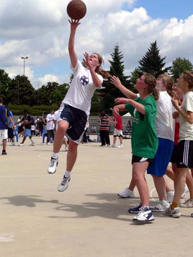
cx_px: 96
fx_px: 446
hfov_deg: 24.4
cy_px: 128
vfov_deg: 32.2
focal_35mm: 60
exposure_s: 1/800
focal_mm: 9.9
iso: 80
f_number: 5.2
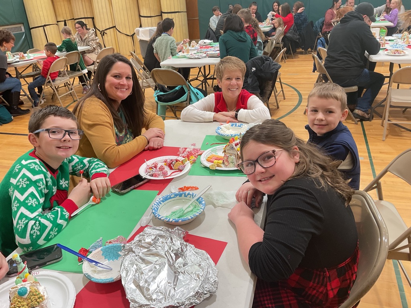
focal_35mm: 29
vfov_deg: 48.2
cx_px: 206
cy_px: 154
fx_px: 344
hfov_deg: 61.7
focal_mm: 3
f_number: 1.8
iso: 50
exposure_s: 1/60
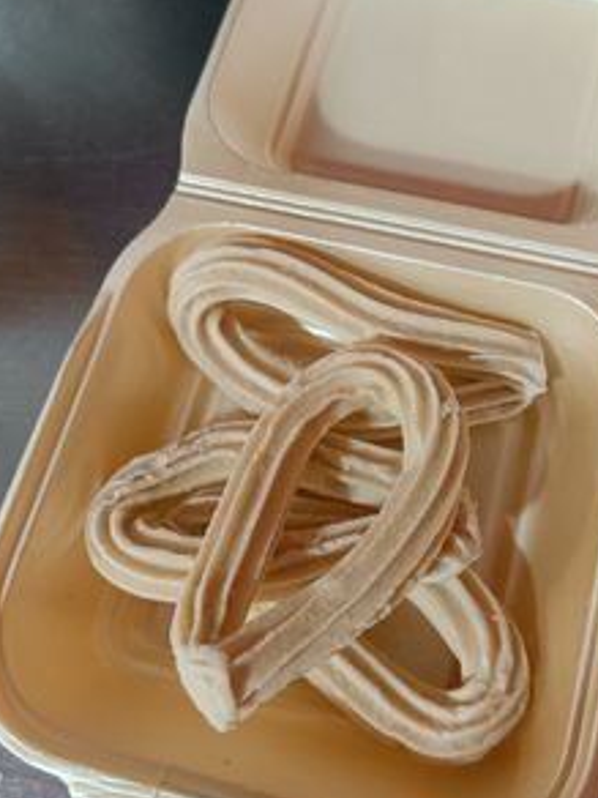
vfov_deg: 52.6
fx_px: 806
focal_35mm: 35
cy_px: 418
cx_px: 374
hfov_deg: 40.4
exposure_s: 1/33.3
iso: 669
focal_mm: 5.59
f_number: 1.88
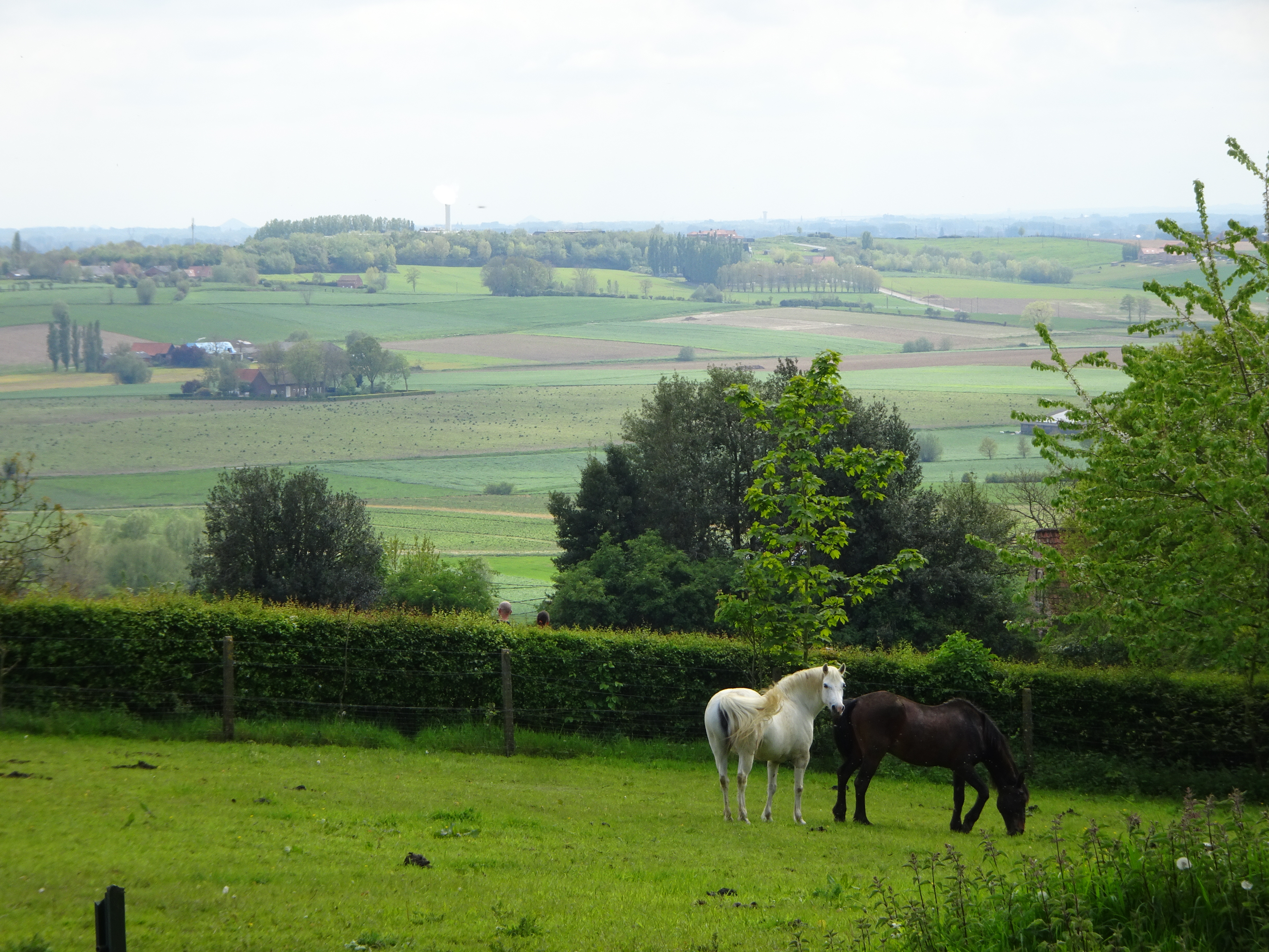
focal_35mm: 154
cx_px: 634
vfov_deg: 9.6
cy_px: 476
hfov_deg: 12.8
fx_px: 5646
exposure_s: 1/200
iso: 80
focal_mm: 26.39
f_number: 5.6
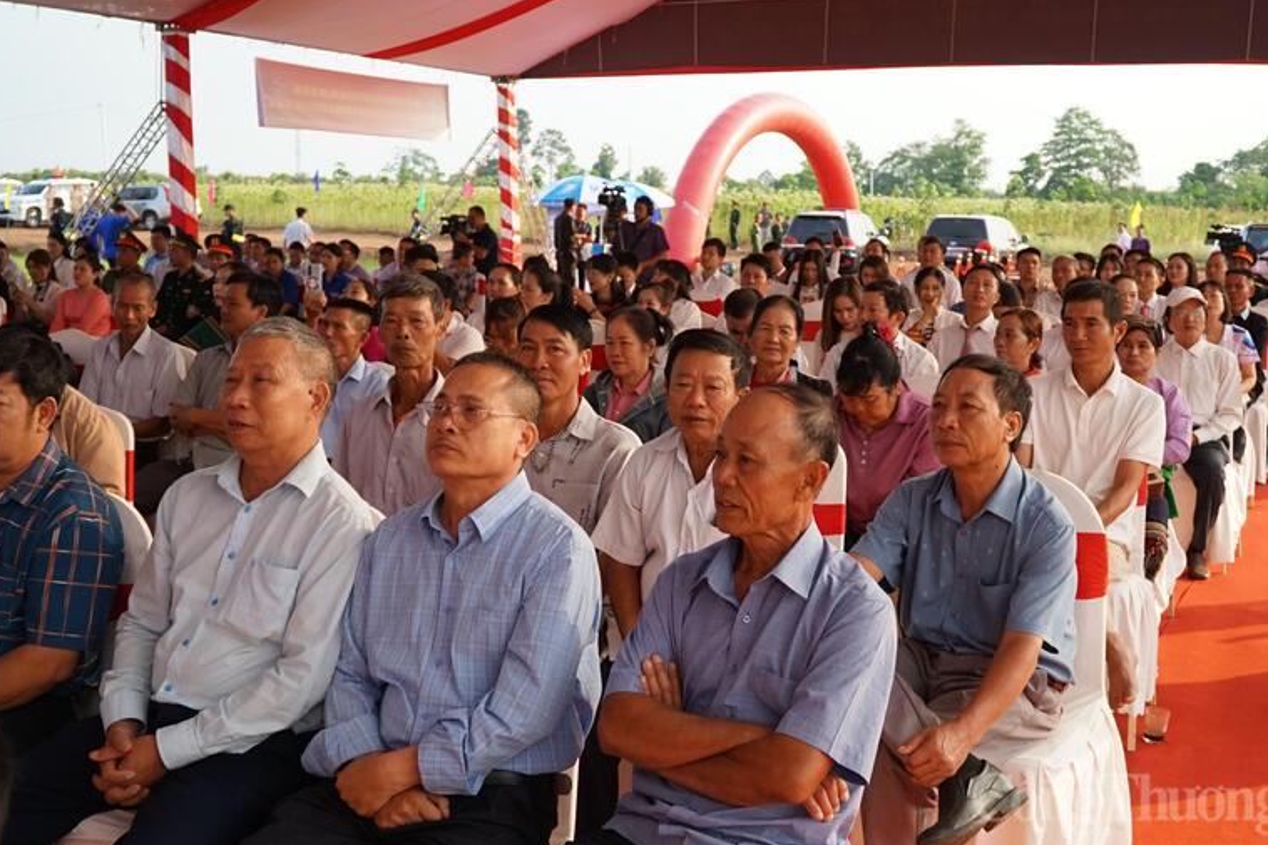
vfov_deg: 35.0
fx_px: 1338
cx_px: 646
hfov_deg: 50.7
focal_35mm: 38
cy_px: 414
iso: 1000
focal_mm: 24
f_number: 4
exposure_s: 1/2000
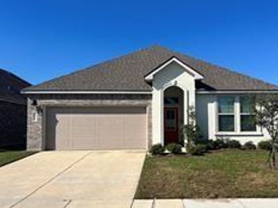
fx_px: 265
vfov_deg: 42.9
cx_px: 164
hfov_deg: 55.1
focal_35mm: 33
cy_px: 113
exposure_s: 1/6579
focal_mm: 5.7
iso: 50
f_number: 1.5
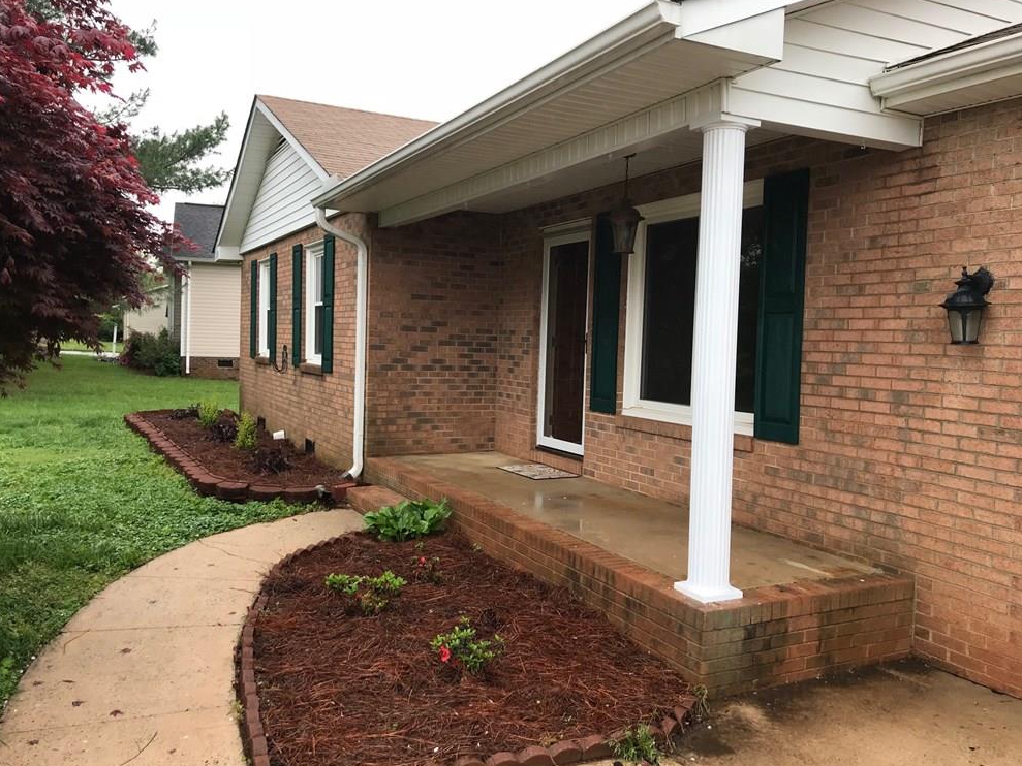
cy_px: 392
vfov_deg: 48.2
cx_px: 510
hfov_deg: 61.7
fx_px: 856
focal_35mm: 29
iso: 20
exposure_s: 1/272
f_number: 1.8
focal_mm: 3.99
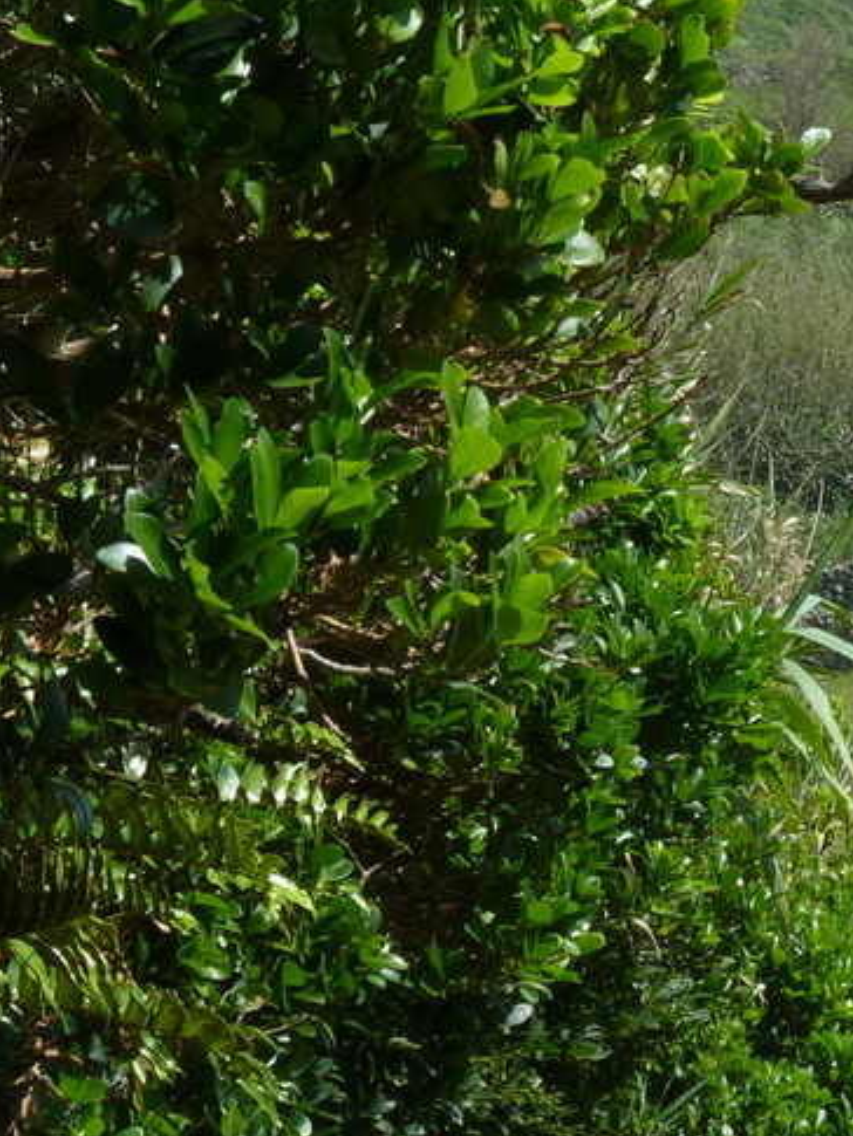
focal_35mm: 240
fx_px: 7882
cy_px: 30
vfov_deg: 8.2
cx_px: 1195
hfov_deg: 6.1
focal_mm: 16.1
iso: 80
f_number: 5.6
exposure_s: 1/250
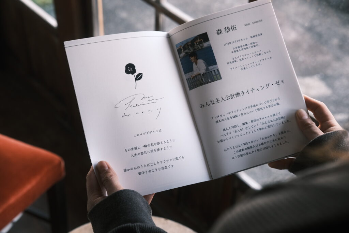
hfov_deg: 37.5
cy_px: 116
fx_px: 514
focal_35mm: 53
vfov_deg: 25.5
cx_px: 174
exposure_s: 1/52
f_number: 4.5
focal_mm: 35
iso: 400
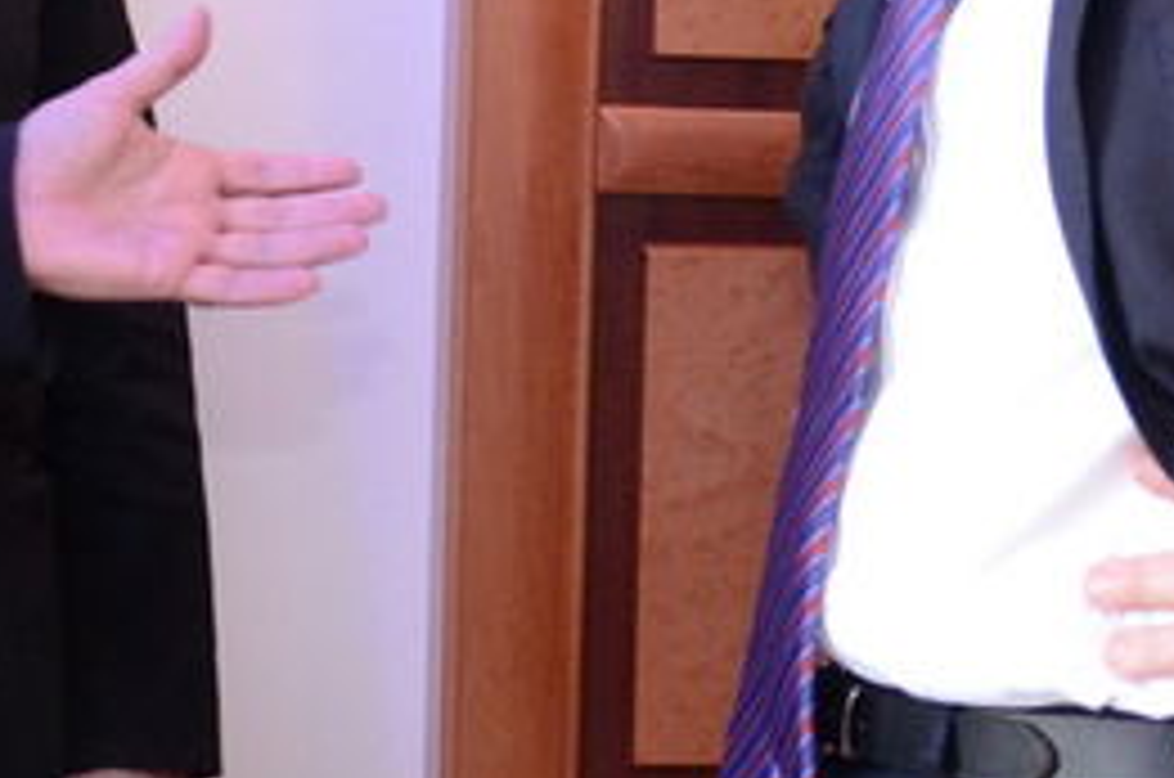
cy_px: 191
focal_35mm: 145
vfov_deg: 9.4
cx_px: 891
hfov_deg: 14.1
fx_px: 4720
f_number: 3.5
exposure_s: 1/100
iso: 1000
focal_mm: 18
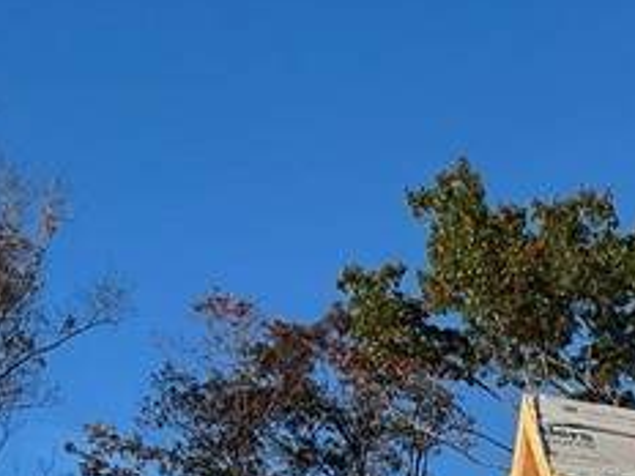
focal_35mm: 115
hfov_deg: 15.6
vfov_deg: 11.4
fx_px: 2110
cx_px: 994
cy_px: 993
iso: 50
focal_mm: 5.1
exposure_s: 1/3521
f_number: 1.6
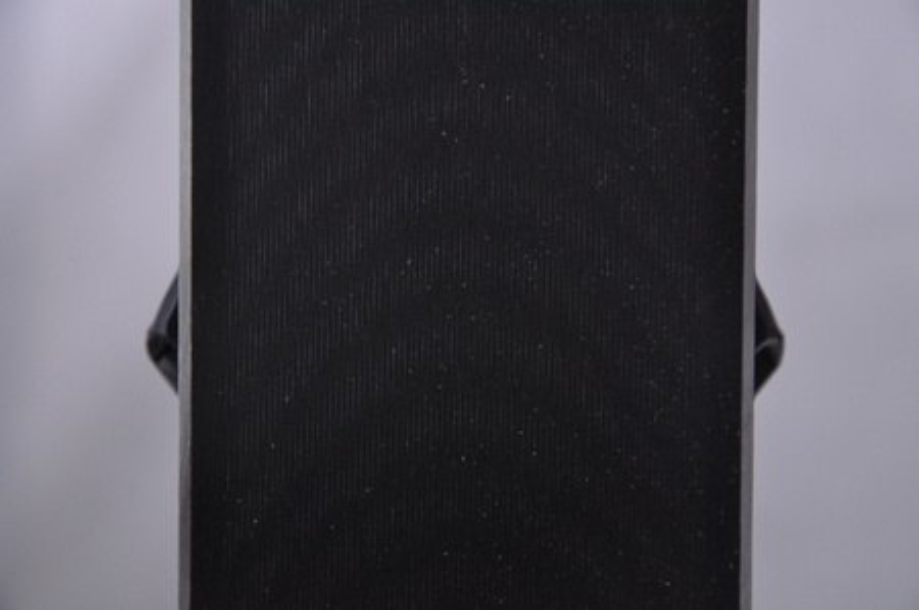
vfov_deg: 8.7
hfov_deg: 13.1
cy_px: 305
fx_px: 4016
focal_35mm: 158
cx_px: 460
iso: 3200
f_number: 9.5
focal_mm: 105
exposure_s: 1/125
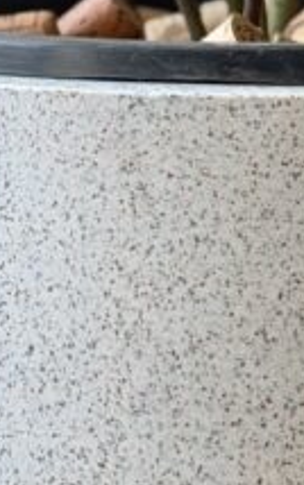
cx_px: 188
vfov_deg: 8.6
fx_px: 3217
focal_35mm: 243
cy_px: -50
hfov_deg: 5.4
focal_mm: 6.76
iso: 100
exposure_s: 1/60
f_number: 1.78
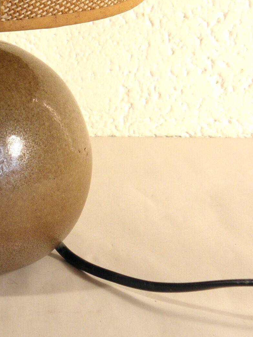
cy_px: -59
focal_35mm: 123
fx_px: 1199
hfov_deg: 11.8
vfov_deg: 15.5
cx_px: -32
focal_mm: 9.1
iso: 100
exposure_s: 1/50
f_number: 4
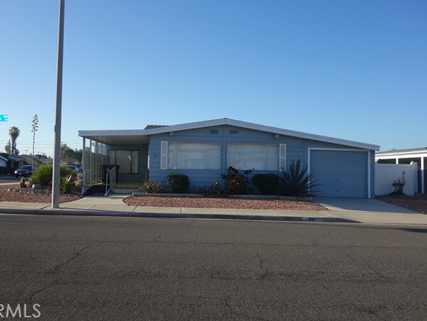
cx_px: 194
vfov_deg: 45.4
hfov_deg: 58.3
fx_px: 382
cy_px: 157
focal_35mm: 31
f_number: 5.6
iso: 125
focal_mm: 10.4
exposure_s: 1/320
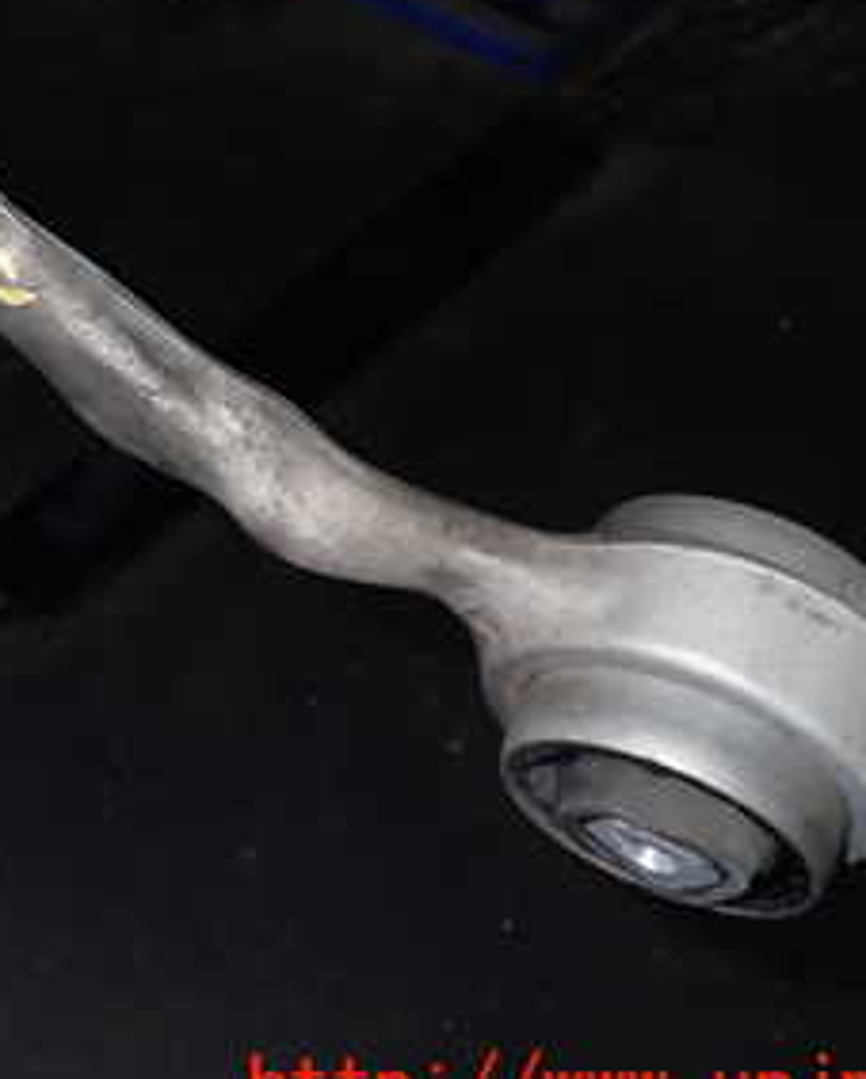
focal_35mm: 62
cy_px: 282
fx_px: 1983
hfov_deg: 23.4
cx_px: -34
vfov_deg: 30.0
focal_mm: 5.4
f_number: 6.3
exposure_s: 1/30
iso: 200
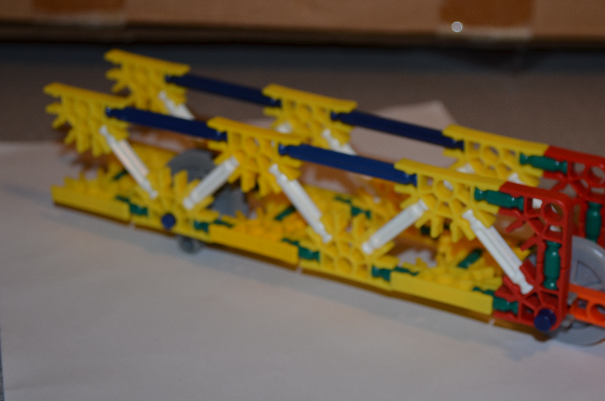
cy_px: 176
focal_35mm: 82
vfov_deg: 16.6
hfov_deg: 24.8
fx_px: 1375
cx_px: 344
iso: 200
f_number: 5.6
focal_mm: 40
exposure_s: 1/30
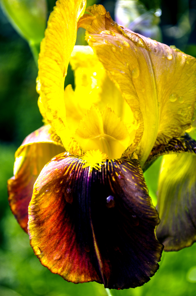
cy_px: 148
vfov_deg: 24.7
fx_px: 677
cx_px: 98
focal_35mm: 82
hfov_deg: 16.5
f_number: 5.6
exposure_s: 1/80
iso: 100
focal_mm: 55
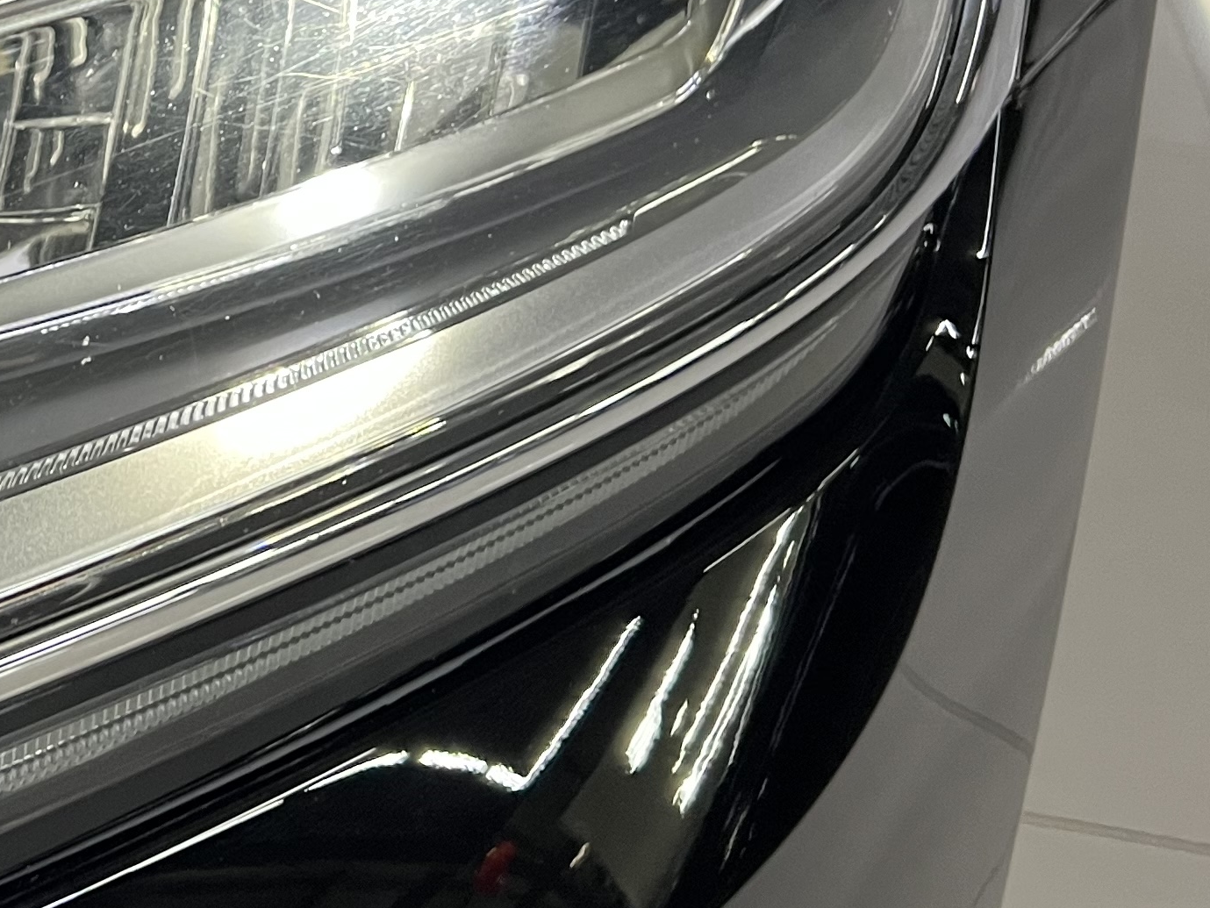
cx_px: -179
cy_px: 196
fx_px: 2657
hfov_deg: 23.7
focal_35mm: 76
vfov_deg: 19.2
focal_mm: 5.7
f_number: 1.5
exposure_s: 1/49
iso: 250
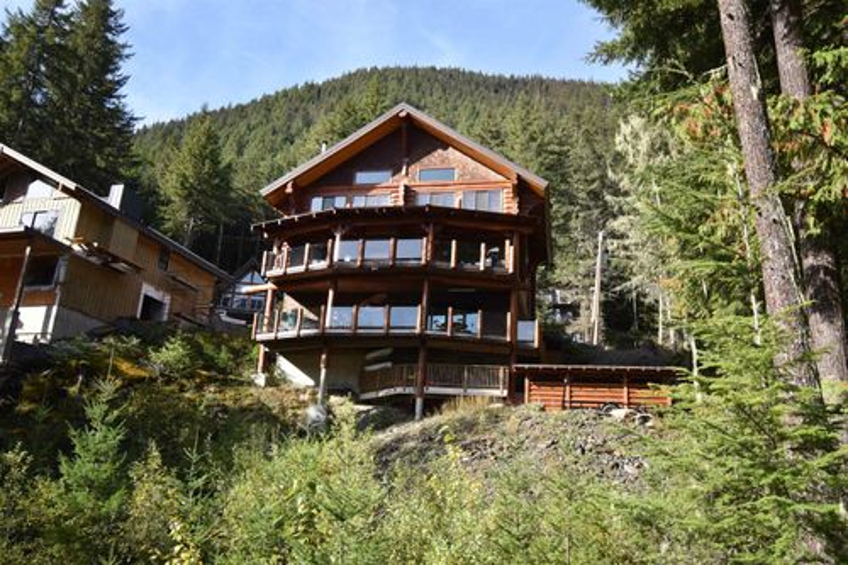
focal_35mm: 30
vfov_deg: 43.6
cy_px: 282
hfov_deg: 61.9
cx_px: 424
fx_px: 706
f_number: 5.6
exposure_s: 1/125
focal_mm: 20
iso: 100
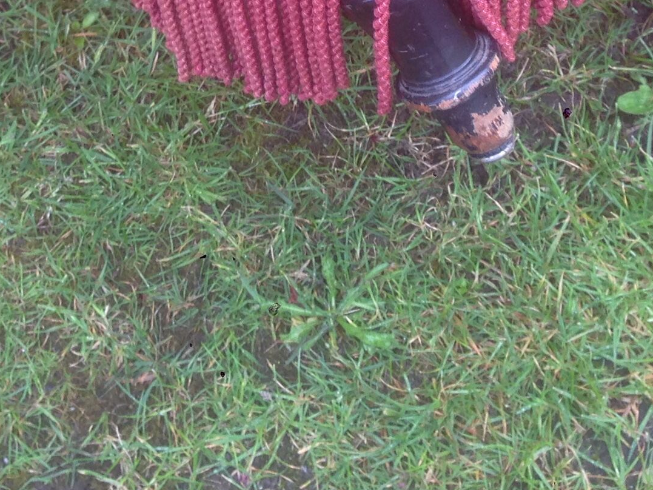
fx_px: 1887
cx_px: 133
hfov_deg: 19.4
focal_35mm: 100
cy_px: -209
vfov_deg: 14.0
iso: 50
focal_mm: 4.12
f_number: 2.4
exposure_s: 1/122
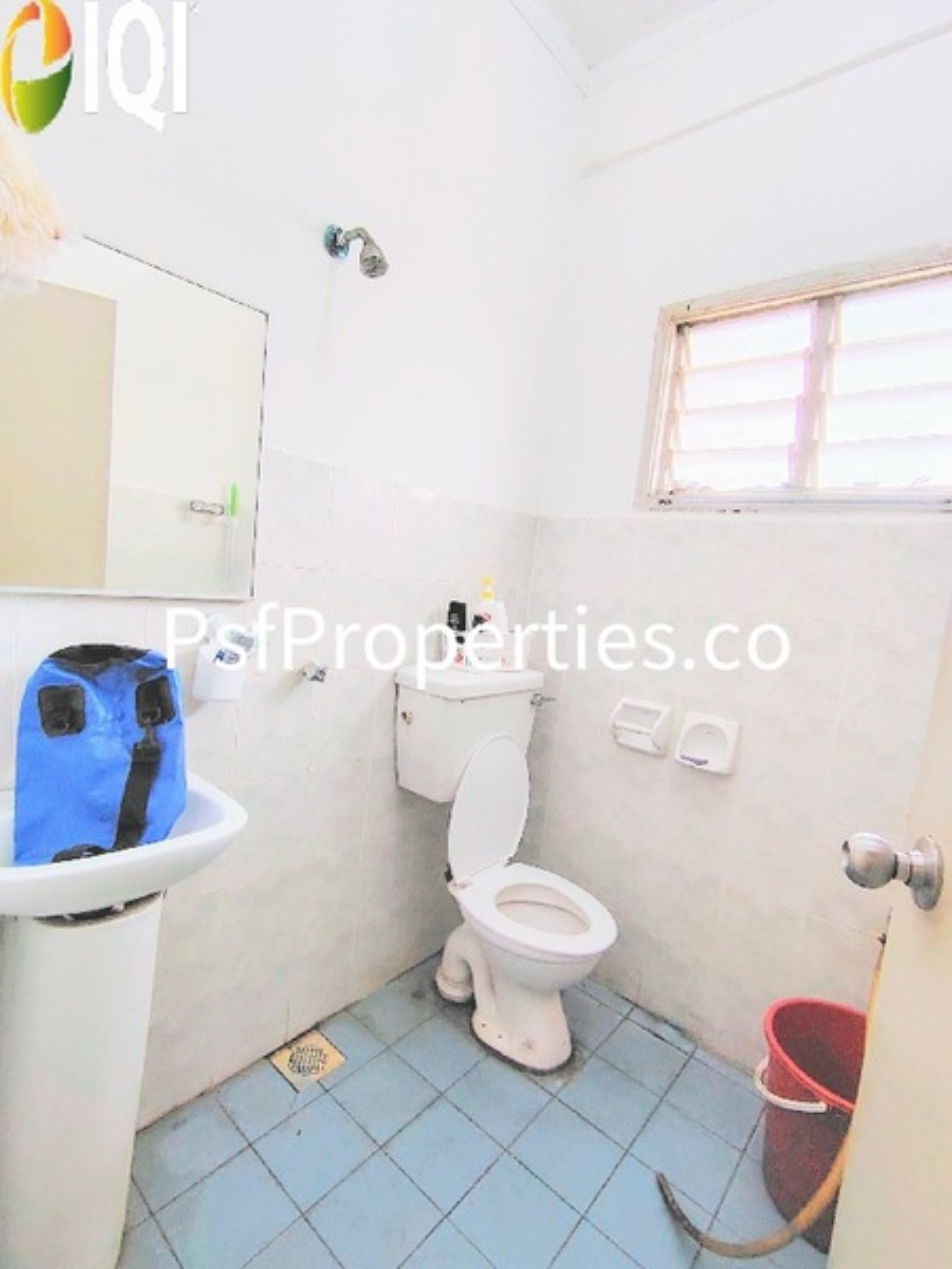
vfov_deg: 91.0
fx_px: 623
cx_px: 476
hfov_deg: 74.7
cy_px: 634
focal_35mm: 17
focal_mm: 1.43
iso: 169
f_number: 2.2
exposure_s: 1/50
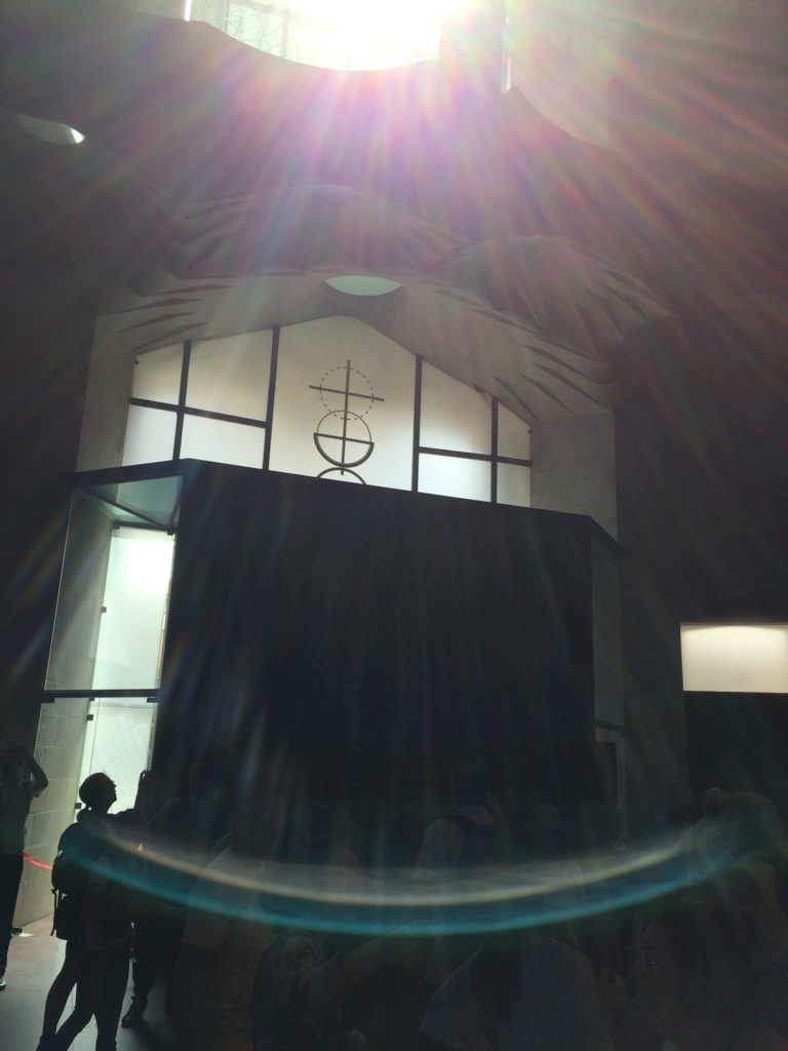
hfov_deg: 48.2
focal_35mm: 29
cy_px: 526
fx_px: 880
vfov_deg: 61.7
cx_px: 394
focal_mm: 4.15
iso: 32
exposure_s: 1/273
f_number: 2.2
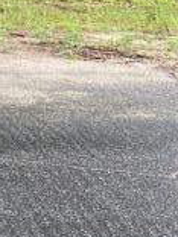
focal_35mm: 107
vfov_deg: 17.3
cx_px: -184
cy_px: -67
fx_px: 734
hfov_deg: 12.2
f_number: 1.8
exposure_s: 1/239
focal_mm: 4.25
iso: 32
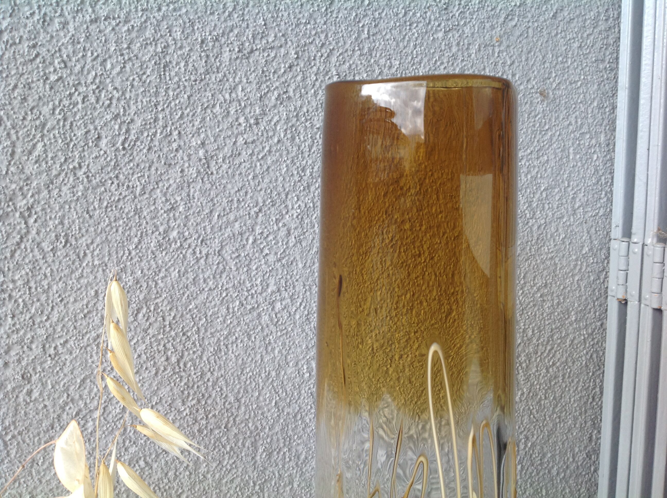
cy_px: 249
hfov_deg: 52.7
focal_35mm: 35
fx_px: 673
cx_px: 334
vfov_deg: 40.6
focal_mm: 4.28
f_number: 2.4
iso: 50
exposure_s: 1/154
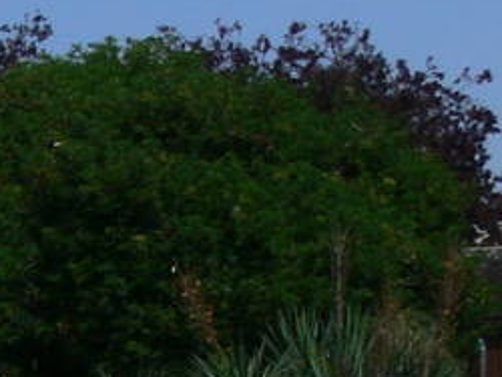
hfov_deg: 8.0
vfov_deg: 6.5
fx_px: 3252
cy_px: 644
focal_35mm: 224
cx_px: -827
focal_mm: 7.4
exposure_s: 1/400
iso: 80
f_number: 7.1
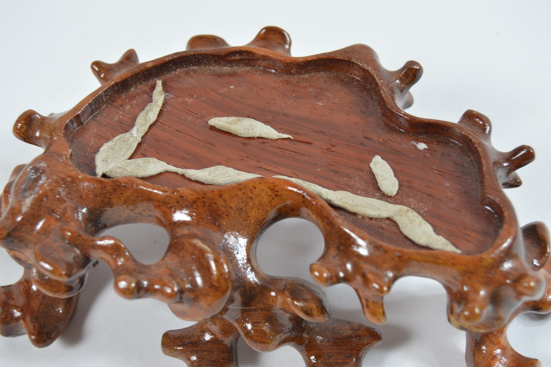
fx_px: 1055
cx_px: 276
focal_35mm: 69
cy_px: 184
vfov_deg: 19.7
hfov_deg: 29.3
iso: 100
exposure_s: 1/80
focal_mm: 46
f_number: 7.1
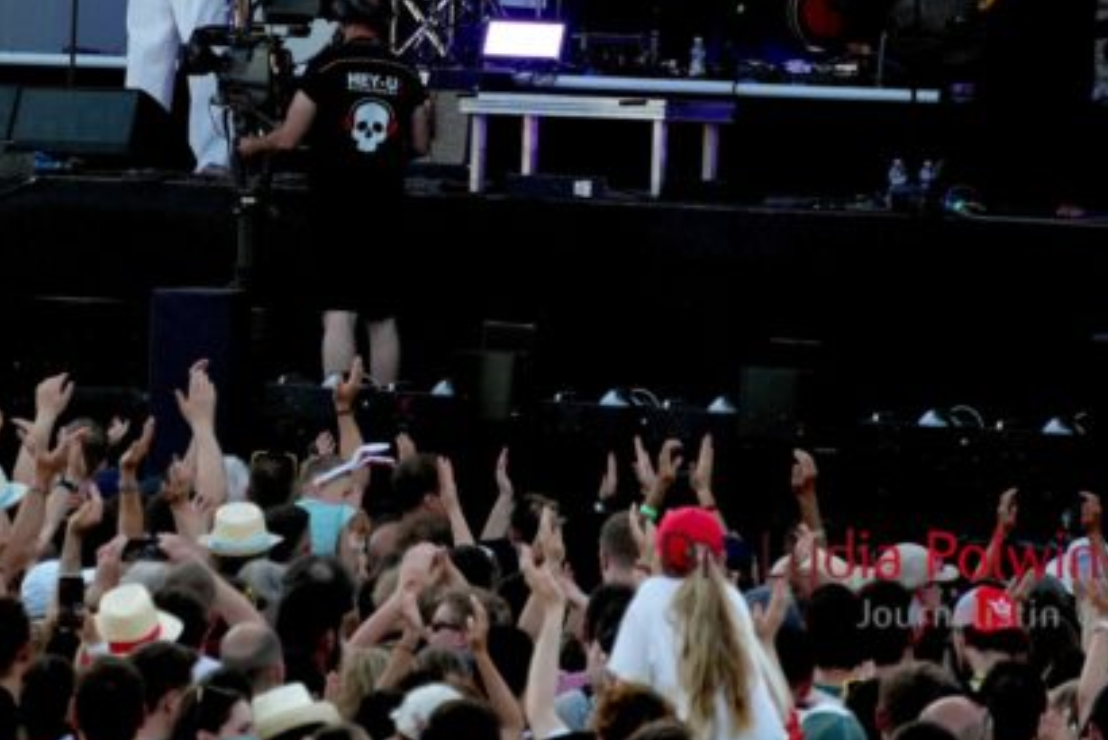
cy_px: 124
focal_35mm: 612
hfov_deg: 3.4
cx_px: 381
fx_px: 18849
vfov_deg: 2.3
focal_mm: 218
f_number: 6.3
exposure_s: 1/400
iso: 1000
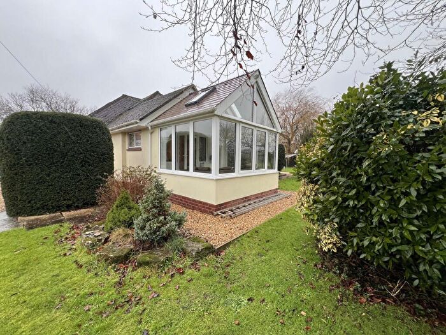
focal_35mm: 13
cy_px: 168
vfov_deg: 89.9
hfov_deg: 106.2
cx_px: 223
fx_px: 167
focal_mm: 1.57
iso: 80
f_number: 1.8
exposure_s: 1/99
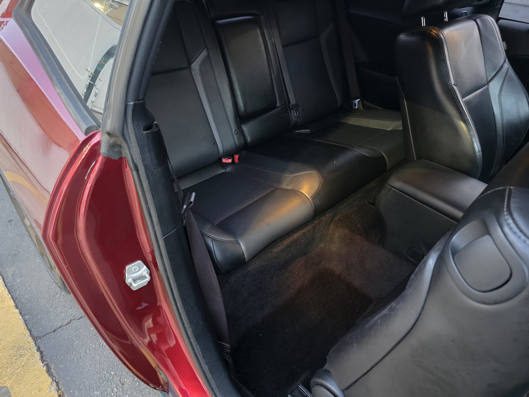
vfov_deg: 58.9
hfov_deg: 73.9
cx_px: 264
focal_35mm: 23
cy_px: 198
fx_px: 351
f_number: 1.7
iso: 1250
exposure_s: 1/24
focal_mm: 6.3
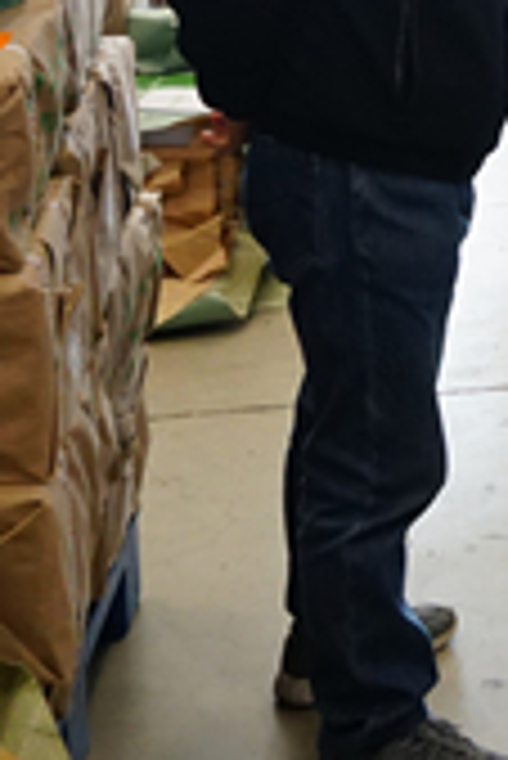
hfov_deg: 14.0
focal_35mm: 85
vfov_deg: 22.5
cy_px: -81
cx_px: 967
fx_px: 1795
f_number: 5
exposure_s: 1/60
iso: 800
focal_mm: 16
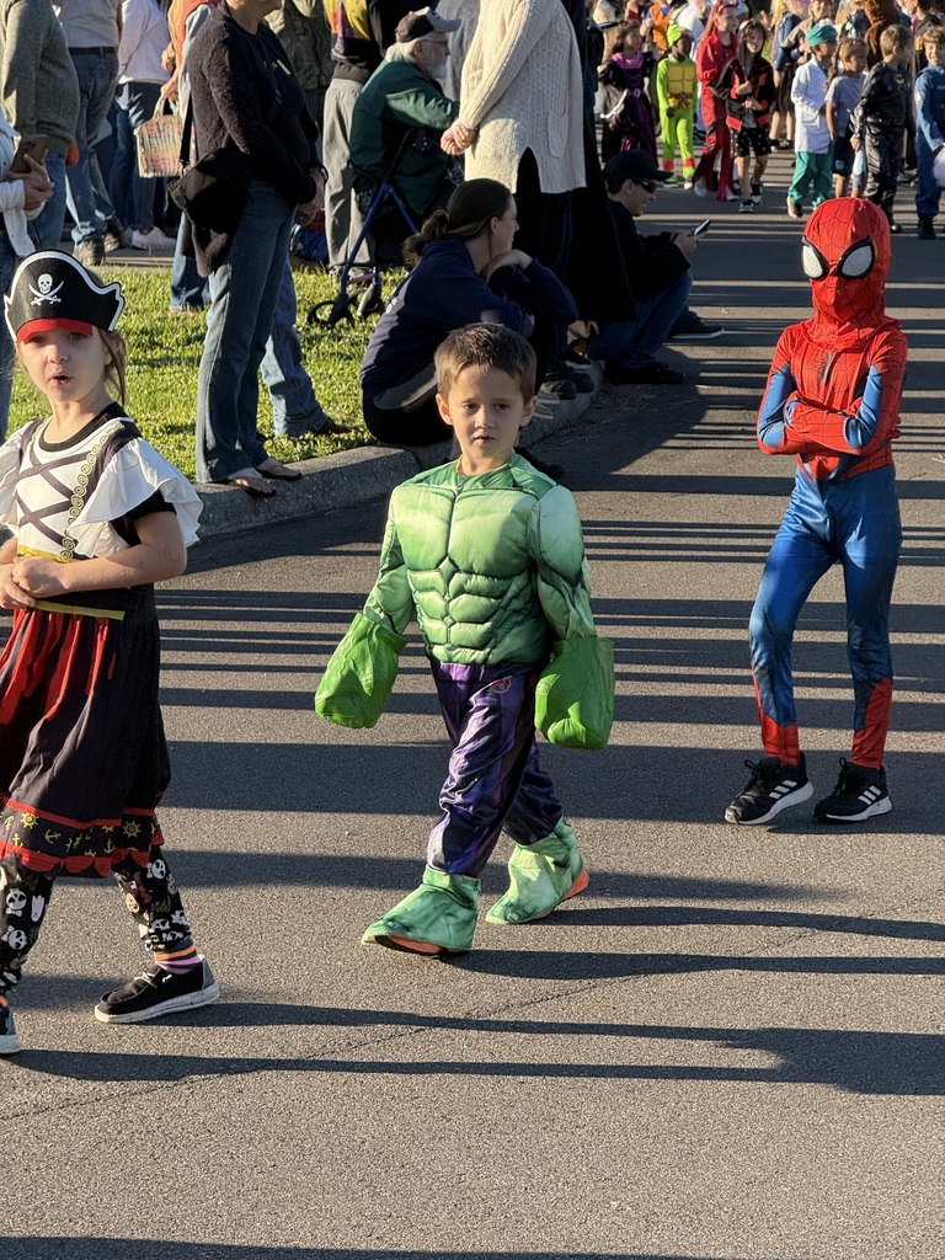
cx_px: 472
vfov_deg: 16.4
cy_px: 630
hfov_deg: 12.3
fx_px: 4368
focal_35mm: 120
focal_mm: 15.66
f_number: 2.8
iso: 50
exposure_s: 1/453
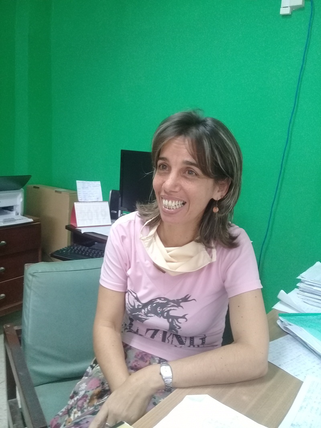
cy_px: 214
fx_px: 383
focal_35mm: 31
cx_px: 160
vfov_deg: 58.3
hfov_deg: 45.5
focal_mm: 3.3
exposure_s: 1/24
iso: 200
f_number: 2.2
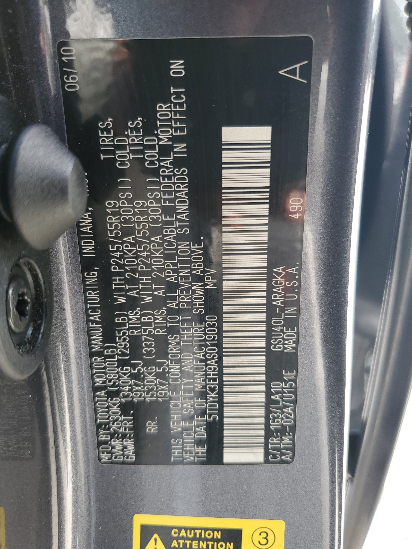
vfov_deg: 67.3
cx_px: 206
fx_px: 413
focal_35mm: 26
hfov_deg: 53.1
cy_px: 274
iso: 50
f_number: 1.5
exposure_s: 1/145
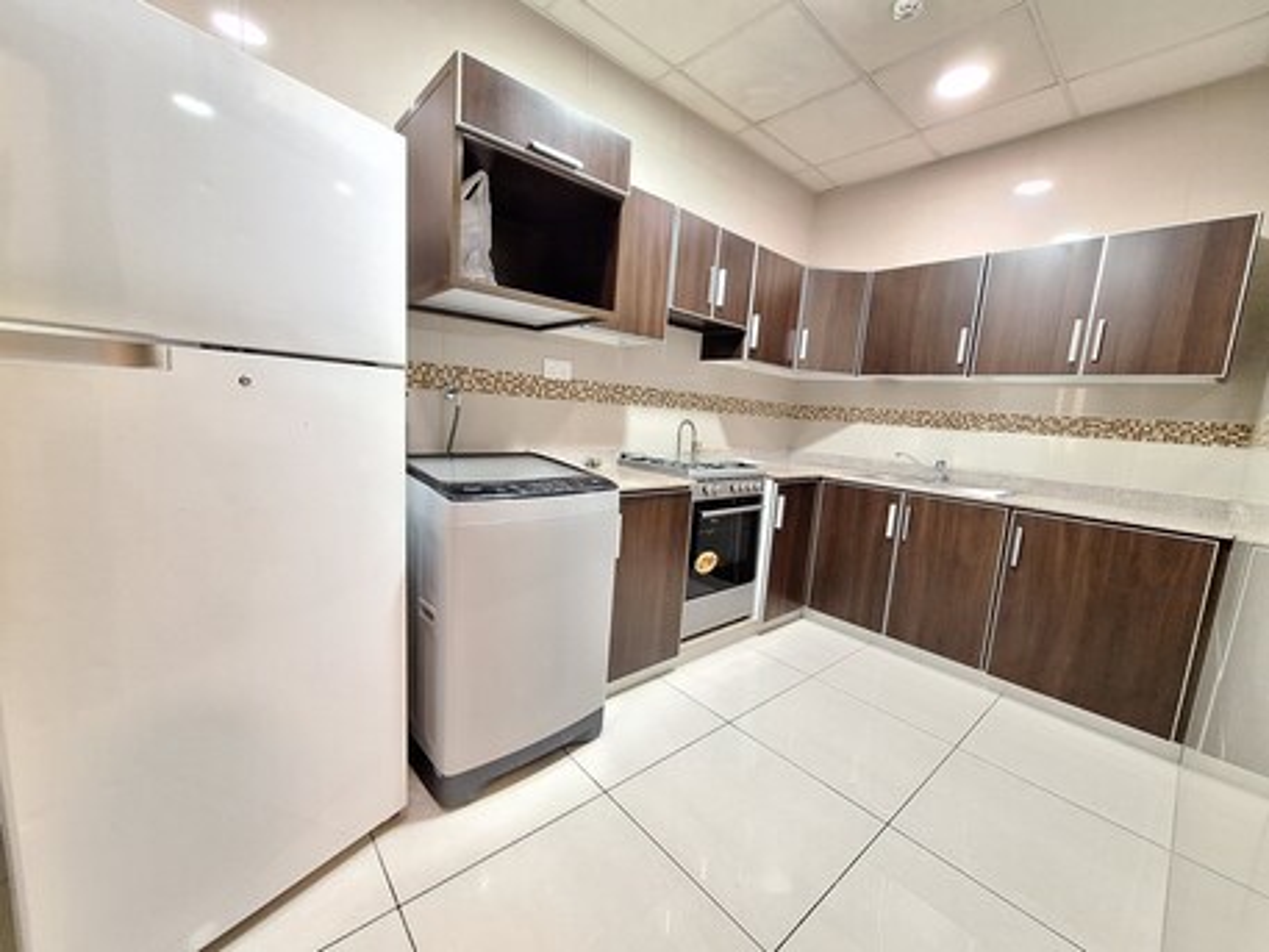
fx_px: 477
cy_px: 476
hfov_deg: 106.2
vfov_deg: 89.9
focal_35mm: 13
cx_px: 634
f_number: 2.2
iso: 320
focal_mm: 1.74
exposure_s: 1/25
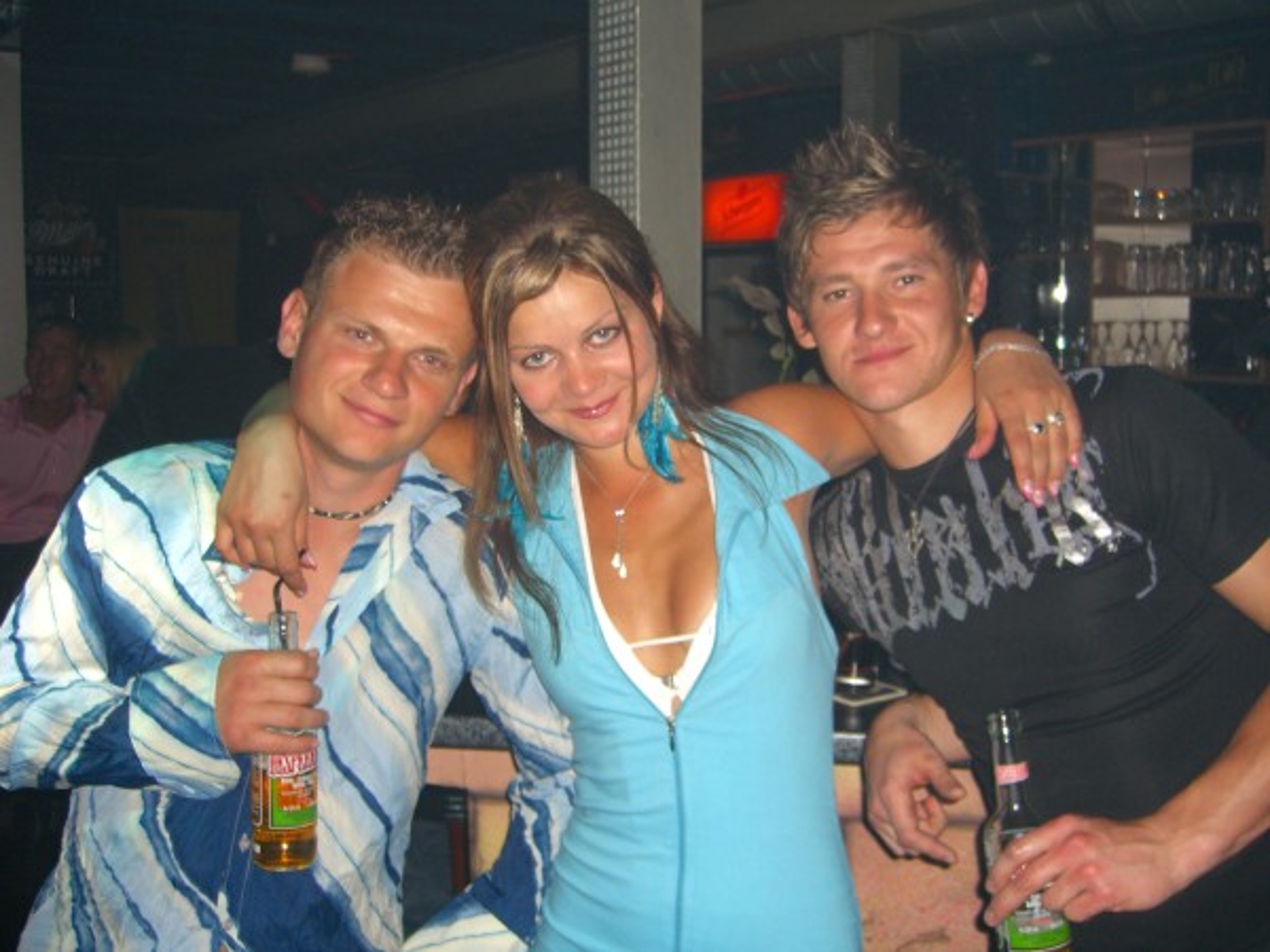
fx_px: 1394
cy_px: 476
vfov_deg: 37.7
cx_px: 635
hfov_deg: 49.0
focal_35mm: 38
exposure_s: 1/60
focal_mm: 7.9
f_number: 2.8
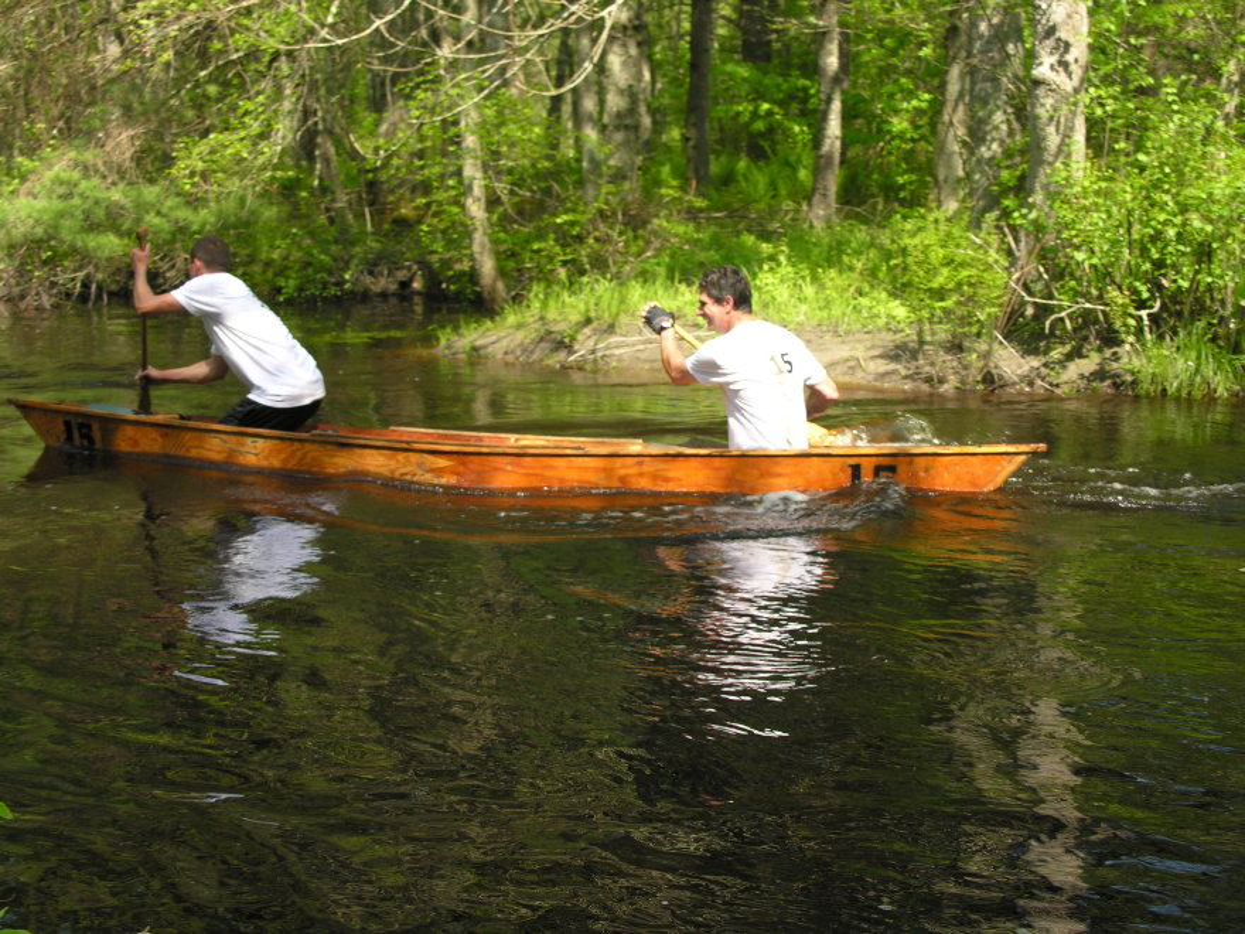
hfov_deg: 35.5
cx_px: 622
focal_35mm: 54
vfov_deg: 27.0
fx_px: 1942
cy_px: 467
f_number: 4.4
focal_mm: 13.8
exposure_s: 1/125
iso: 50
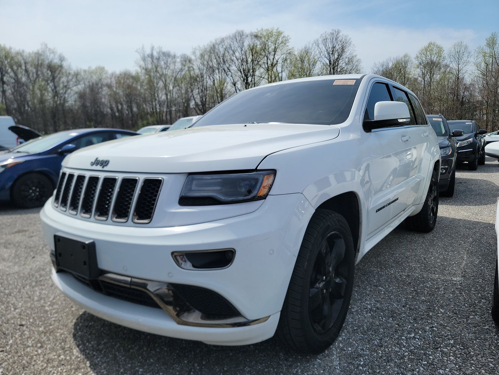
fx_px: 346
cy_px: 188
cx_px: 250
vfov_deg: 56.8
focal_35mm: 24
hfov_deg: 71.6
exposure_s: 1/1324
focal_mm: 6.7
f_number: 1.8
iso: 50
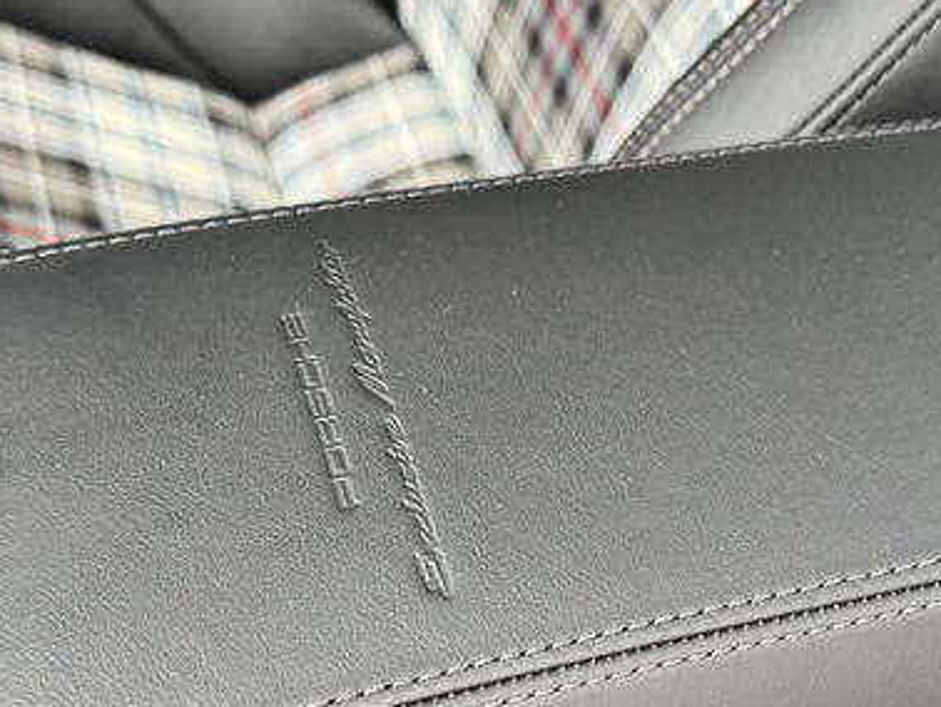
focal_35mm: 65
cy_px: 431
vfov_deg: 22.6
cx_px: 550
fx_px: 1768
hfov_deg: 29.7
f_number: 1.78
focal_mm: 6.76
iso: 200
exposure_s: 1/50
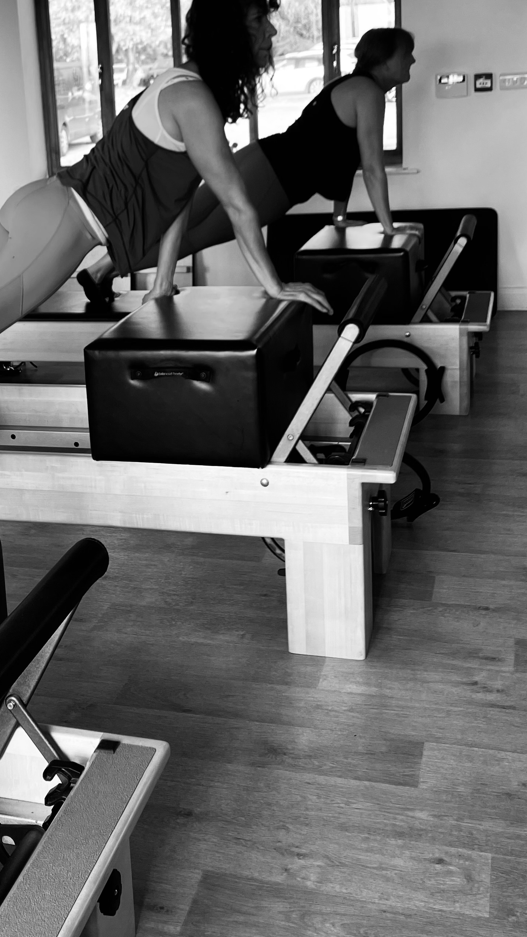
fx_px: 1193
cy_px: 337
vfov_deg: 42.5
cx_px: 81
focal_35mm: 48
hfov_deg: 24.4
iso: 32
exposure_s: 1/100
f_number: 1.8
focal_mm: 3.99
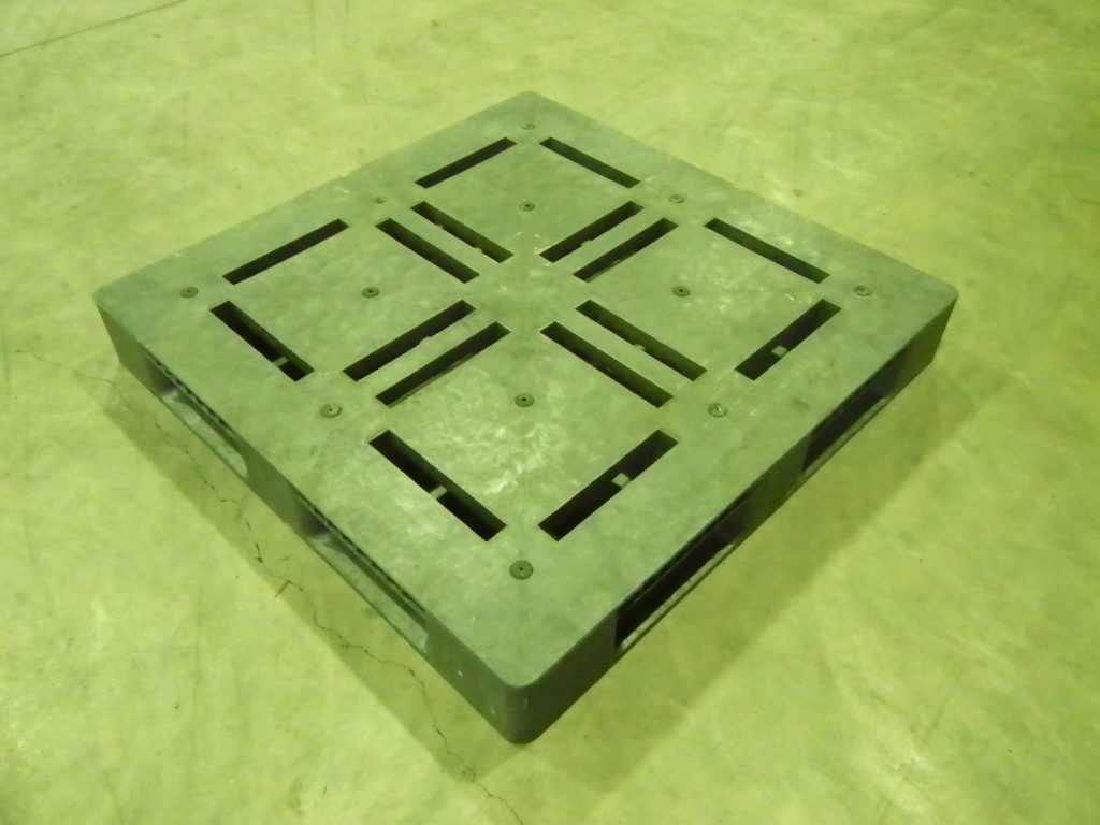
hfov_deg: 63.4
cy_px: 412
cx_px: 550
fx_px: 890
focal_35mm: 28
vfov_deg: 49.7
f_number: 3.5
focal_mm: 5
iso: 800
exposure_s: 1/15
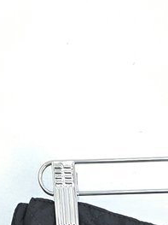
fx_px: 1088
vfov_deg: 9.7
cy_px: 626
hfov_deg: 8.7
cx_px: 236
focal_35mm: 168
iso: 50
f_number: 1.7
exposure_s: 1/120
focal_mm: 6.3
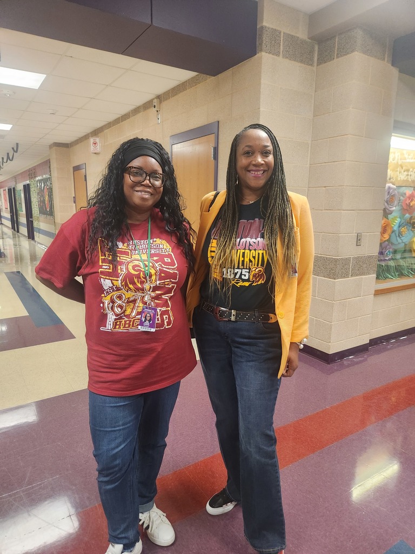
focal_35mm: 23
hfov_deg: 58.9
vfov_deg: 73.9
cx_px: 208
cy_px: 277
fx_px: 368
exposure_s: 1/120
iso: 1000
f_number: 1.8
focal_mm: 5.4
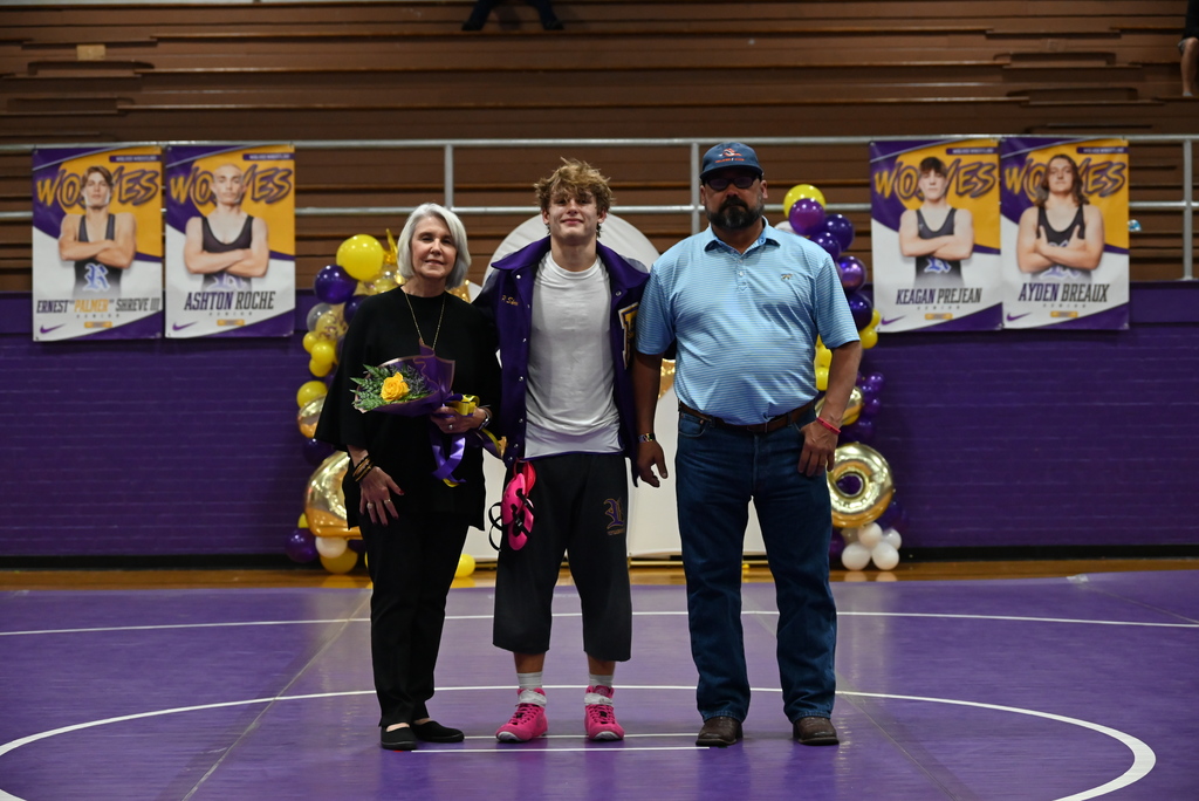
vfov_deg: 19.0
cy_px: 400
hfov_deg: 28.1
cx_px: 600
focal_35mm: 72
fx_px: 2399
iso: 3200
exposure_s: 1/125
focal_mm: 72
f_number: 6
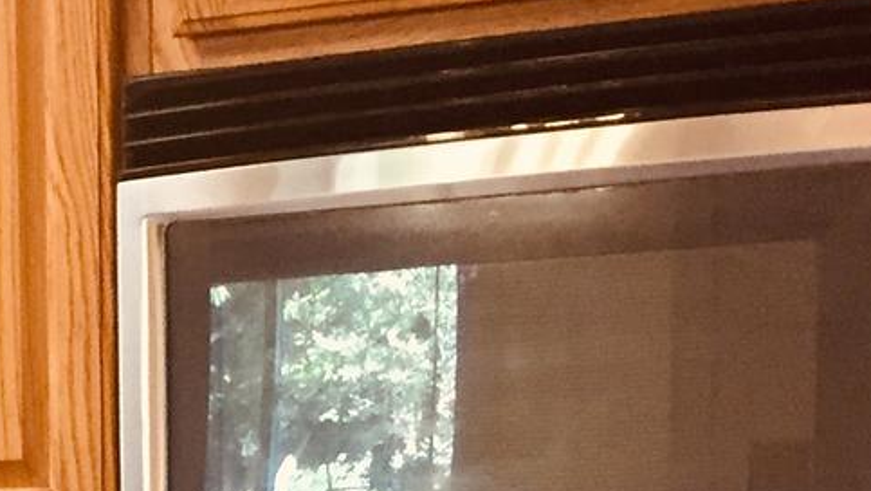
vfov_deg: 8.6
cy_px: 964
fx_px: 3096
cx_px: -256
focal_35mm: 134
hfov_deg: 15.3
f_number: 2.2
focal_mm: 4.15
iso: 160
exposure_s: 1/30
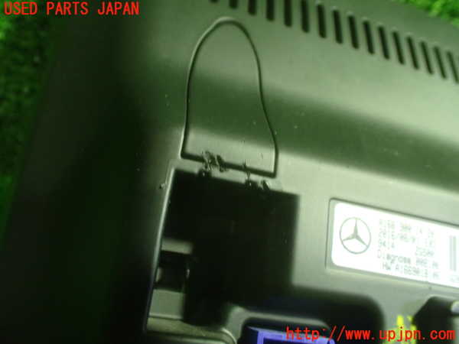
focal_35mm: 30
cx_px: 230
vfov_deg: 46.8
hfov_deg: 60.0
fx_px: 398
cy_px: 172
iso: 800
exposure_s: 1/50
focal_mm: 5.4
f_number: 2.3
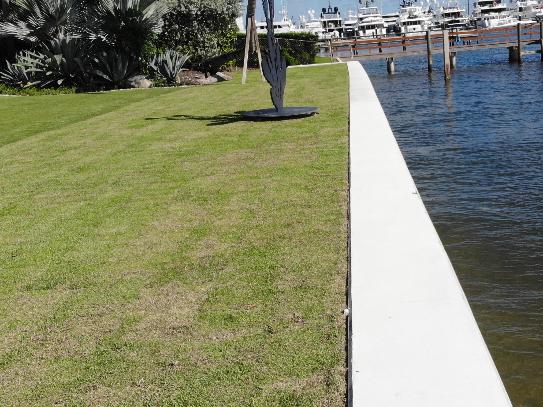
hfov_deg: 44.0
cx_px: 374
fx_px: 659
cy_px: 172
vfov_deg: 34.3
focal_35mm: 42
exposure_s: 1/1328
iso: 101
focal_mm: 4.5
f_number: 2.8
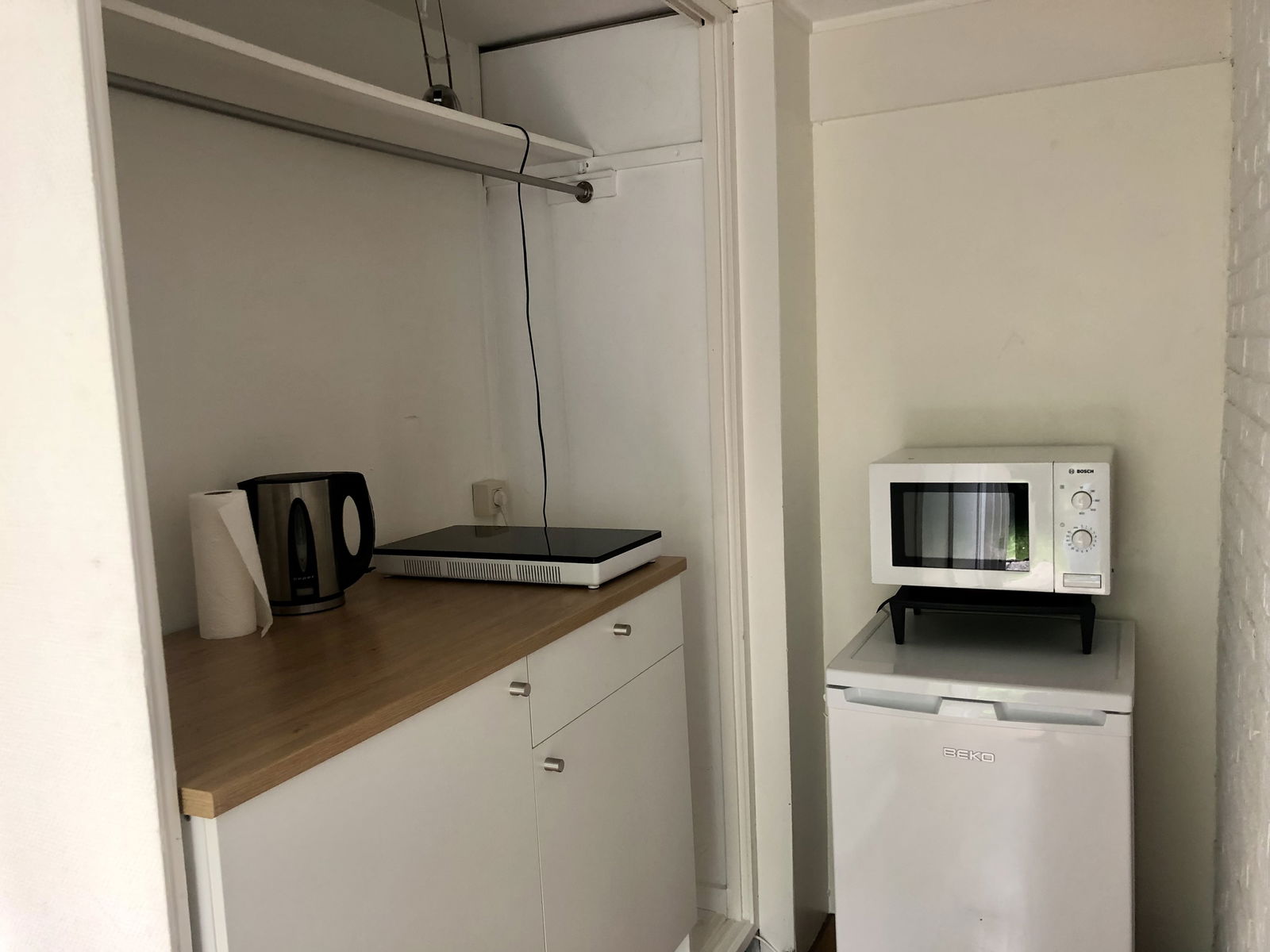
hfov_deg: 63.4
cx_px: 635
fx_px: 1027
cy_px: 476
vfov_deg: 49.7
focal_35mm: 28
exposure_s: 1/17
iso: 40
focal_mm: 4
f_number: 1.8
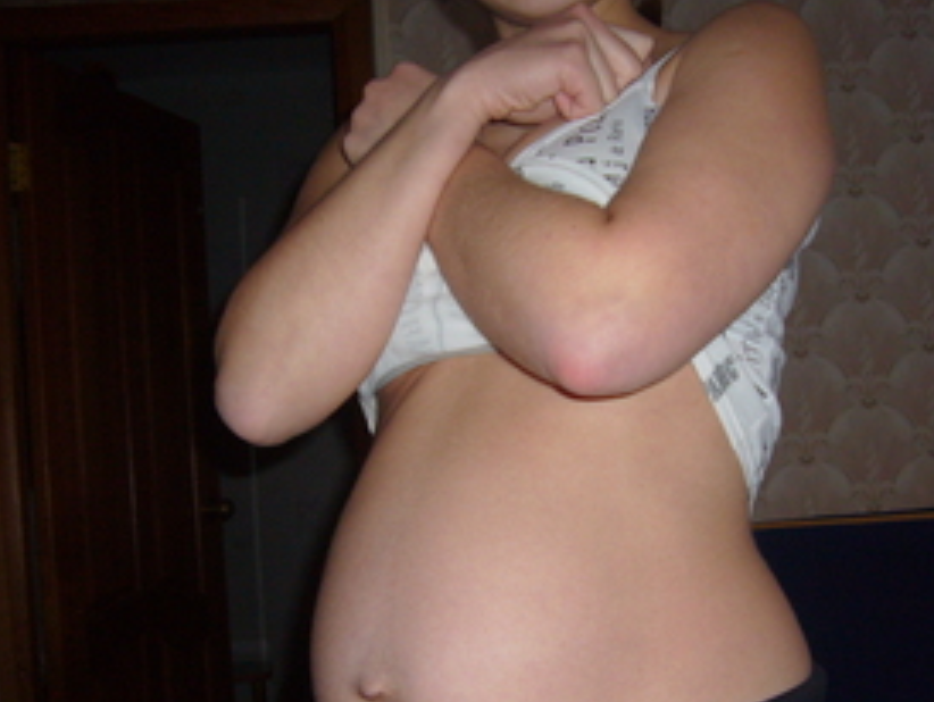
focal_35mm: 46
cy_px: 515
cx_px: 498
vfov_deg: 31.1
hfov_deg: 41.2
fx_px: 1242
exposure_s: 1/30
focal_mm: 4.6
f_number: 2.8
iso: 100
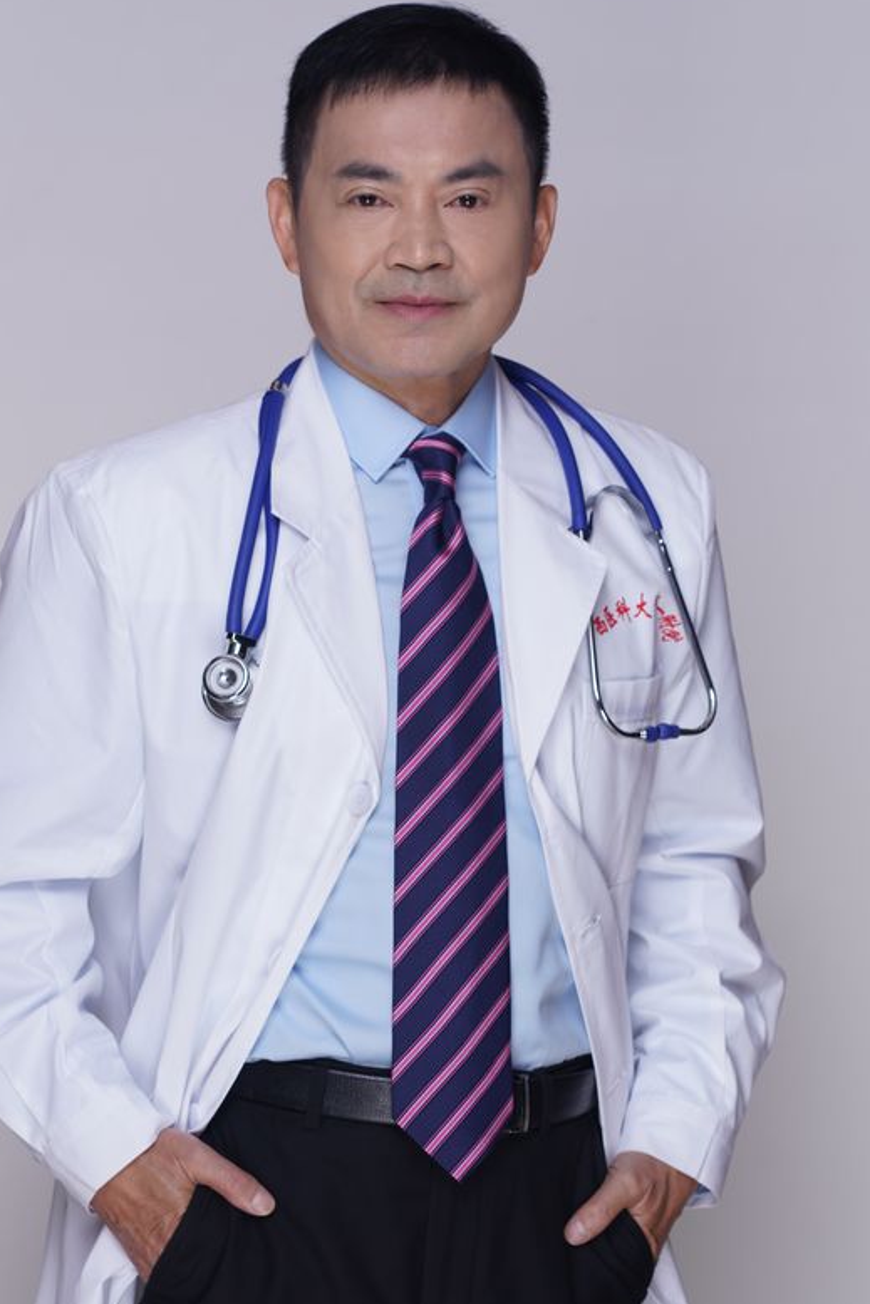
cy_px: 872
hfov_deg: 10.5
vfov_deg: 15.6
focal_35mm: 131
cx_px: 402
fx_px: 4746
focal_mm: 85
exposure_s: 1/160
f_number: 5.6
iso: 100
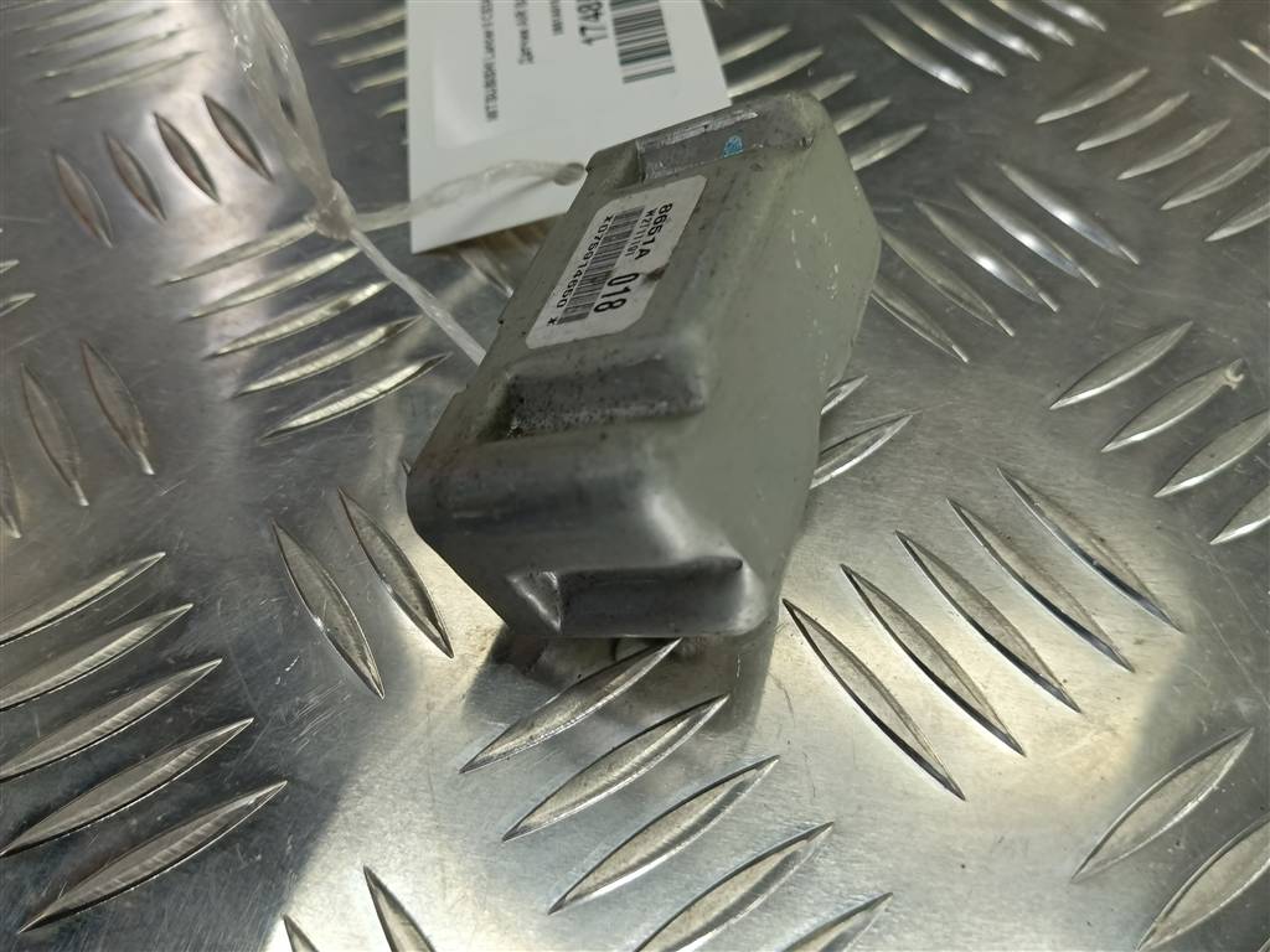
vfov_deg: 51.4
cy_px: 476
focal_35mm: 27
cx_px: 635
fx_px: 991
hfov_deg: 65.3
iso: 117
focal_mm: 4.11
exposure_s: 1/100
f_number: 1.6
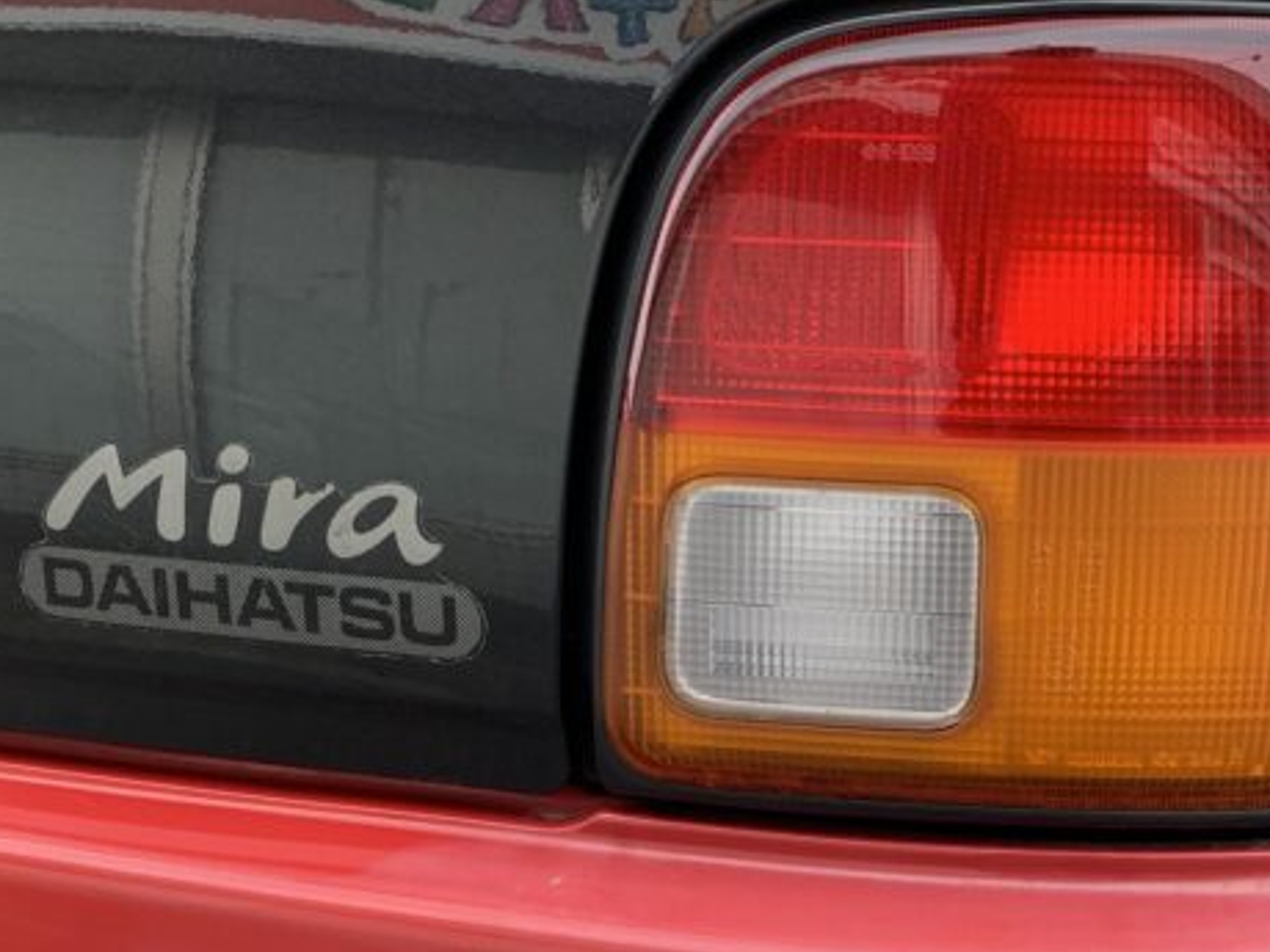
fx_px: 2238
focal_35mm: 61
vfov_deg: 23.1
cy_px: 933
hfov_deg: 31.0
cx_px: 991
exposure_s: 1/122
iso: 25
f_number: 1.8
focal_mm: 4.25
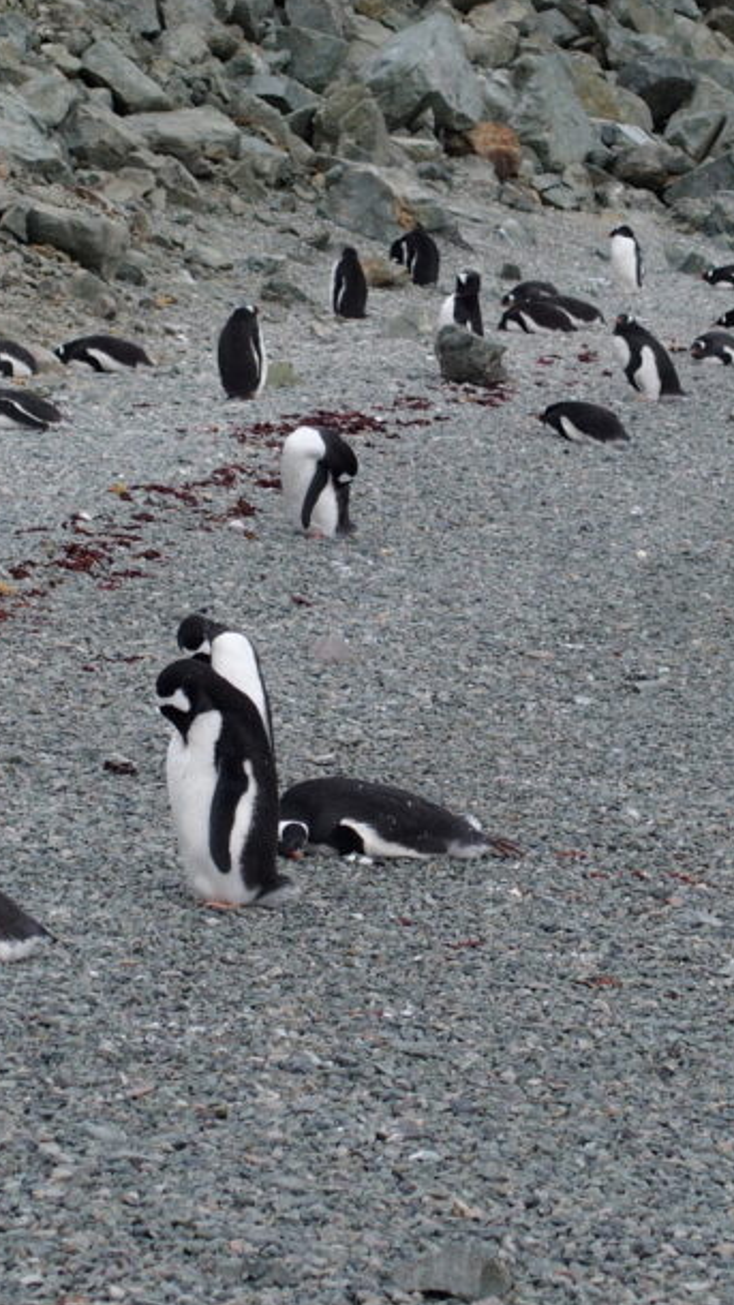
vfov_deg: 11.8
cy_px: 505
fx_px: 6334
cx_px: 486
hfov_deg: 6.6
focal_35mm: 183
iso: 100
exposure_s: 1/400
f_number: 3.5
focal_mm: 21.2
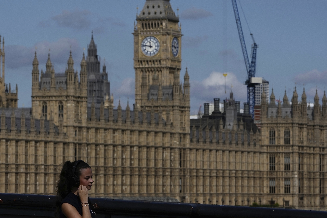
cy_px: 89
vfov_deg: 7.5
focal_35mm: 184
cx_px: 97
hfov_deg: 11.2
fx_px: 1671
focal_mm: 130
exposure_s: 1/1000
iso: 200
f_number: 11
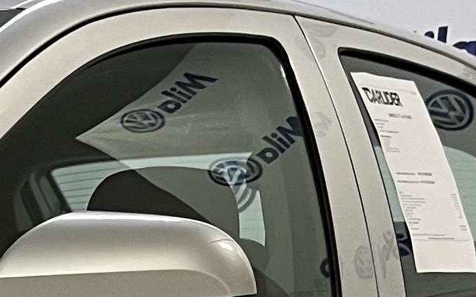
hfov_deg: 11.6
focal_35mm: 159
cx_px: -531
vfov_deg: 7.8
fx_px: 2063
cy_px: 655
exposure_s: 1/60
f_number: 1.6
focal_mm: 5.1
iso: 80
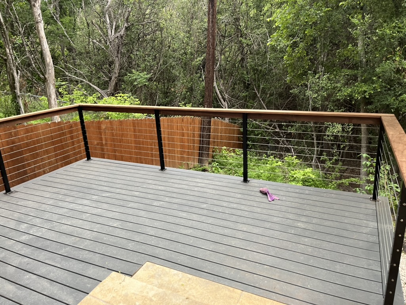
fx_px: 305
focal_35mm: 26
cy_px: 152
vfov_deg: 53.1
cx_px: 203
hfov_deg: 67.3
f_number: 1.6
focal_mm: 5.1
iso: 125
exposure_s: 1/62
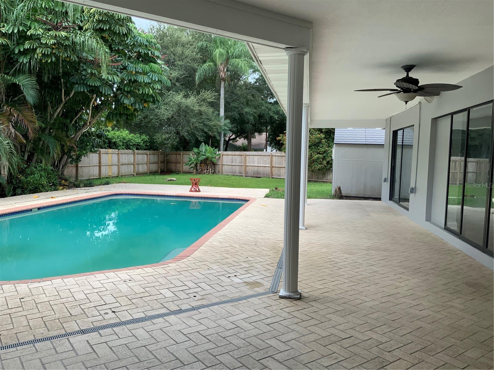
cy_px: 185
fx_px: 414
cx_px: 247
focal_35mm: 29
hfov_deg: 61.7
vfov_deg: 48.2
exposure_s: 1/329
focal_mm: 3
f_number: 1.8
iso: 16
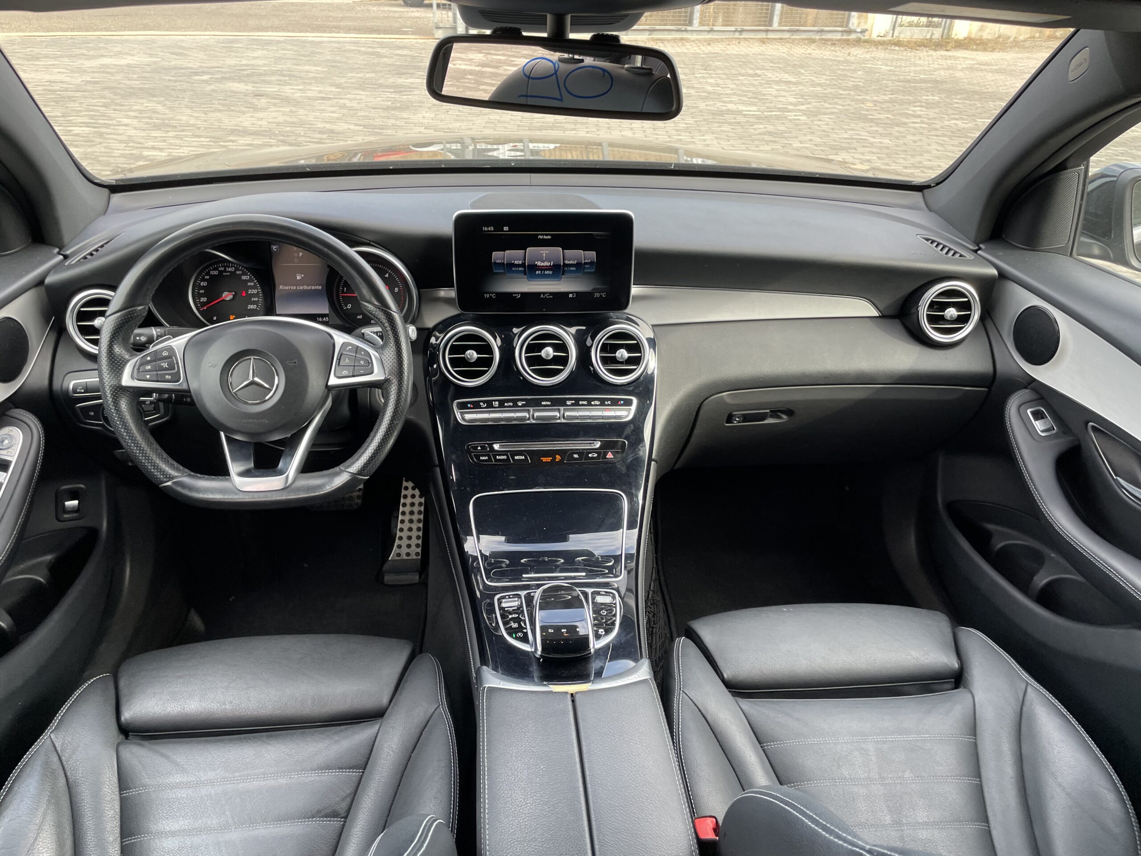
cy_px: 428
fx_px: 857
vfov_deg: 53.1
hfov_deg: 67.3
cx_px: 570
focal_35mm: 26
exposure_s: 1/121
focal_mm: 4.2
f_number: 1.6
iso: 40
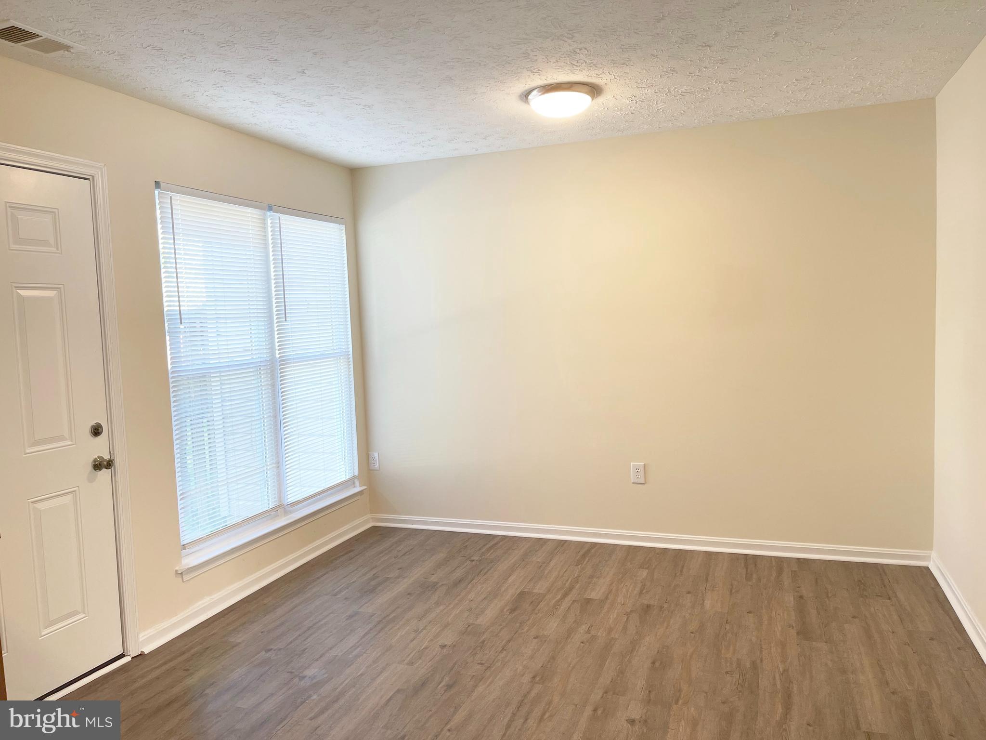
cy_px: 370
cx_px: 493
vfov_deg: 53.1
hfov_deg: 67.3
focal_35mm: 26
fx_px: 741
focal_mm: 5.1
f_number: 1.6
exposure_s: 1/120
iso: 125
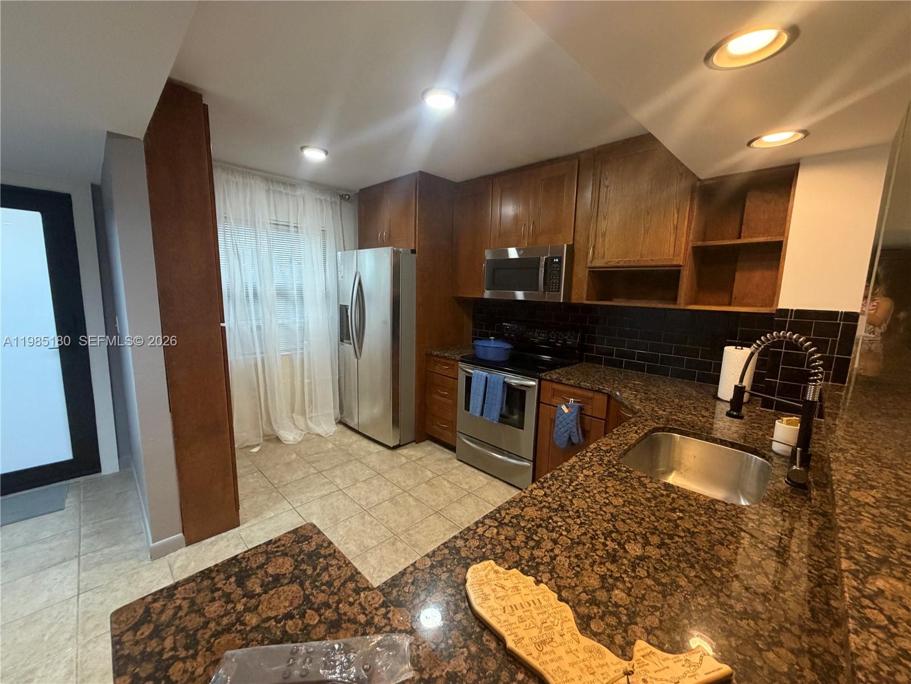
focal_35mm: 14
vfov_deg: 85.7
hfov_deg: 102.1
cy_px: 342
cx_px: 456
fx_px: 368
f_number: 2.2
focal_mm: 2.22
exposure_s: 1/60
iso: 400
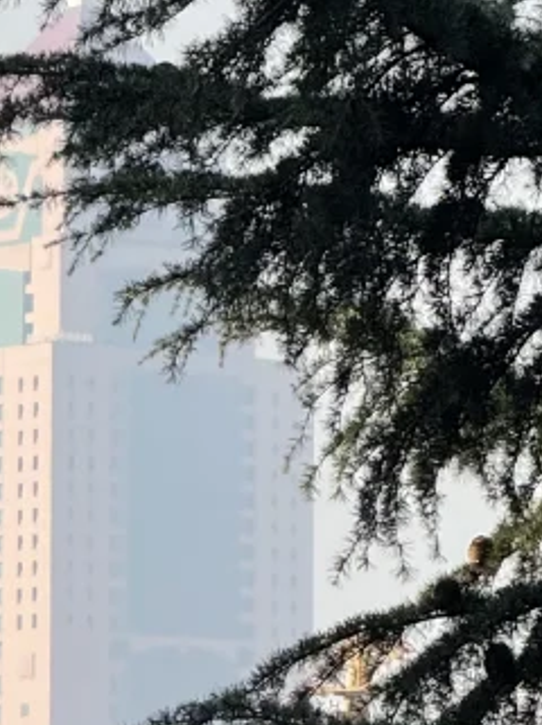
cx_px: -172
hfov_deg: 2.7
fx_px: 11275
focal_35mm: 539
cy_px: 700
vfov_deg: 3.7
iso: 64
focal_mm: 15.66
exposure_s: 1/1451
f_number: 2.8
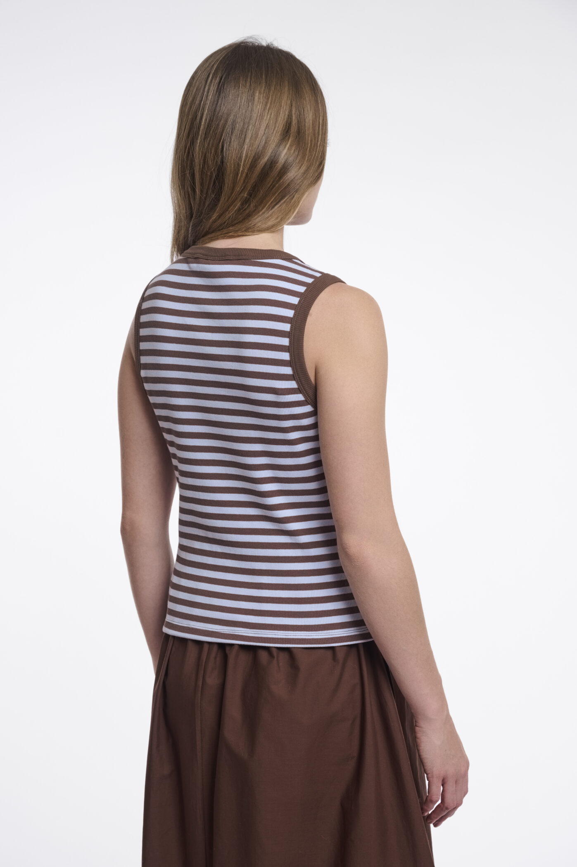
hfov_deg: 20.6
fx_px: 1589
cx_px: 288
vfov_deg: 30.5
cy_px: 434
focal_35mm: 66
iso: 125
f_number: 8
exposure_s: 1/160
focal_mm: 66
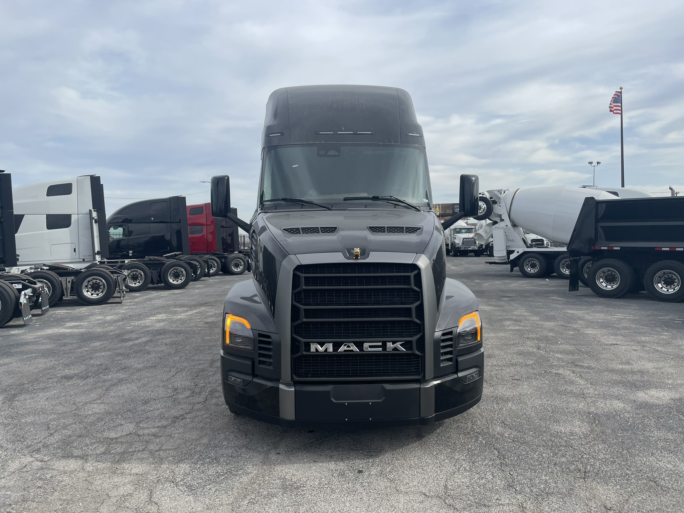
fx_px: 514
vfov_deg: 53.1
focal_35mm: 26
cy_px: 256
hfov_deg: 67.3
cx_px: 342
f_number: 1.6
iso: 32
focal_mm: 4.2
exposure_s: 1/3509
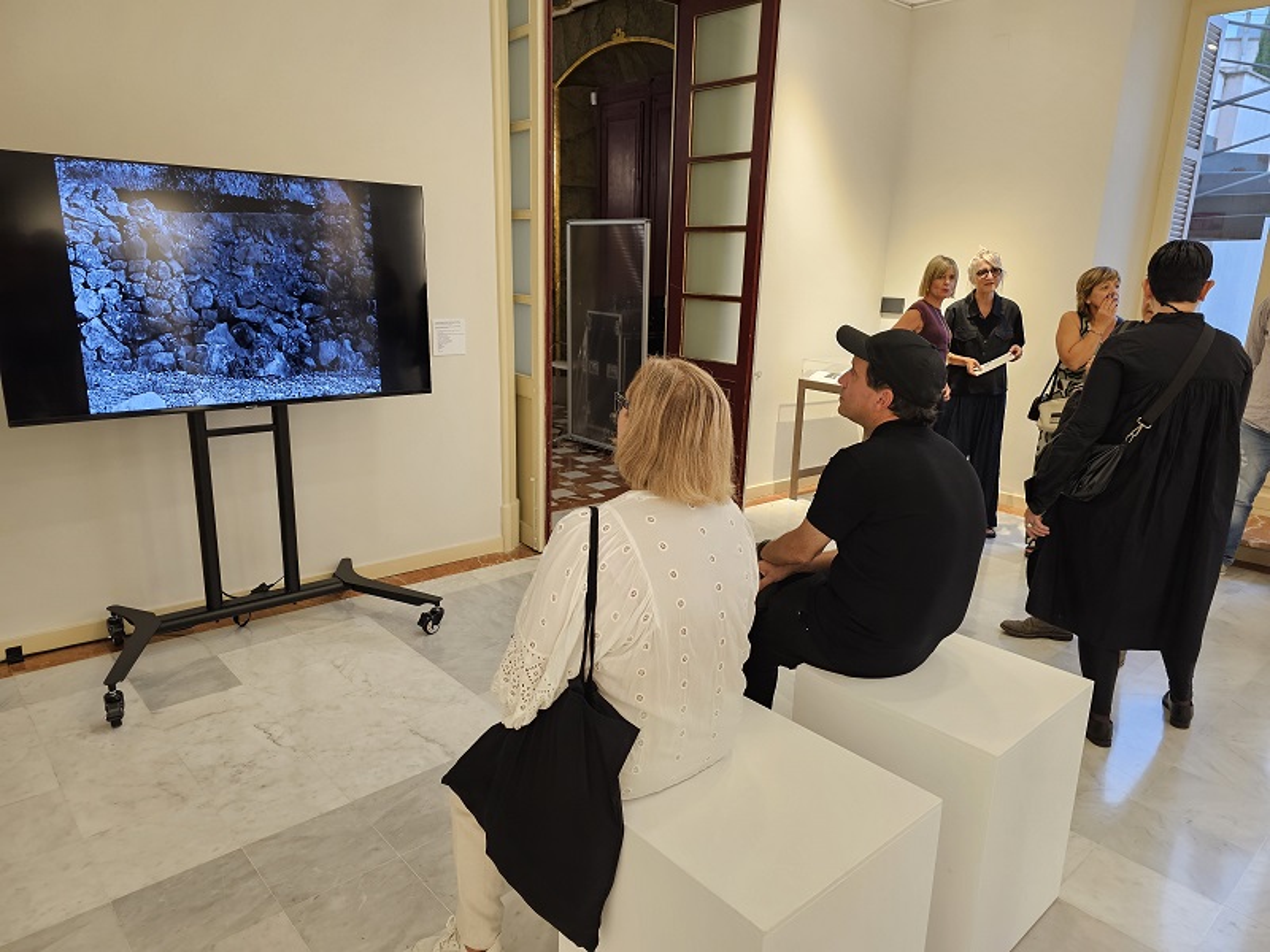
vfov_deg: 58.9
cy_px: 476
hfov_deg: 73.9
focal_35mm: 23
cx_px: 635
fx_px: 844
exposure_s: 1/100
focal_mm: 6.3
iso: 160
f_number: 1.7
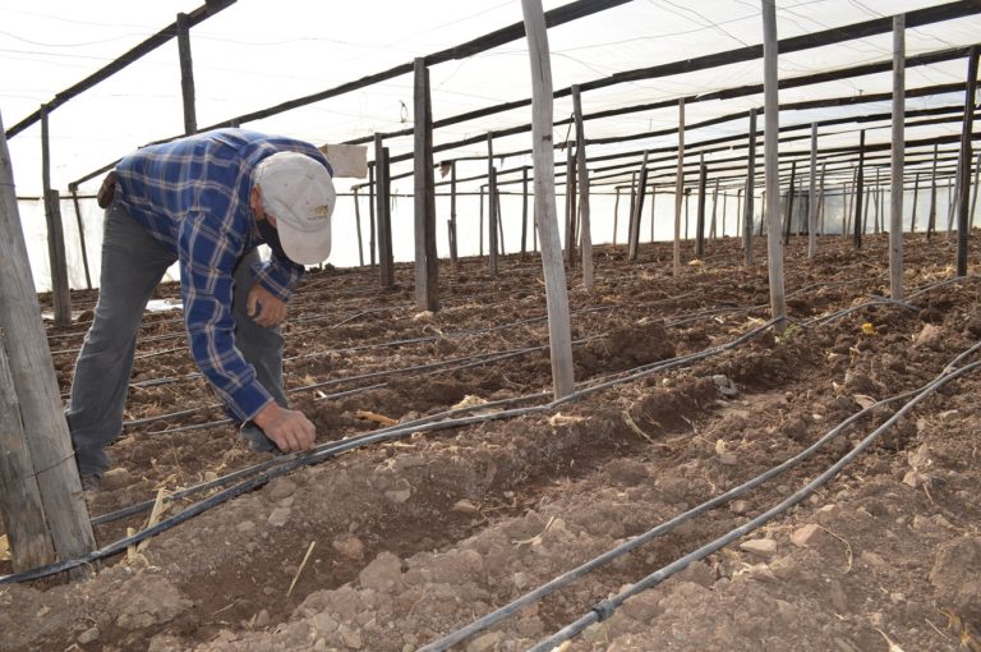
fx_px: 735
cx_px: 490
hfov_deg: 67.4
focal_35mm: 27
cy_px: 326
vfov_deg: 47.8
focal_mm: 18
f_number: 5.6
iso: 100
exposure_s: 1/200
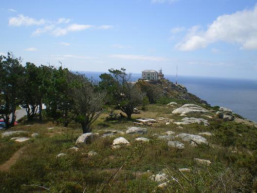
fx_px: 282
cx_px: 128
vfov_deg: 37.7
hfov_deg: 49.0
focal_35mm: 38
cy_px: 96
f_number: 4.6
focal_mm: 6.3
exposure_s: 1/400
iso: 64
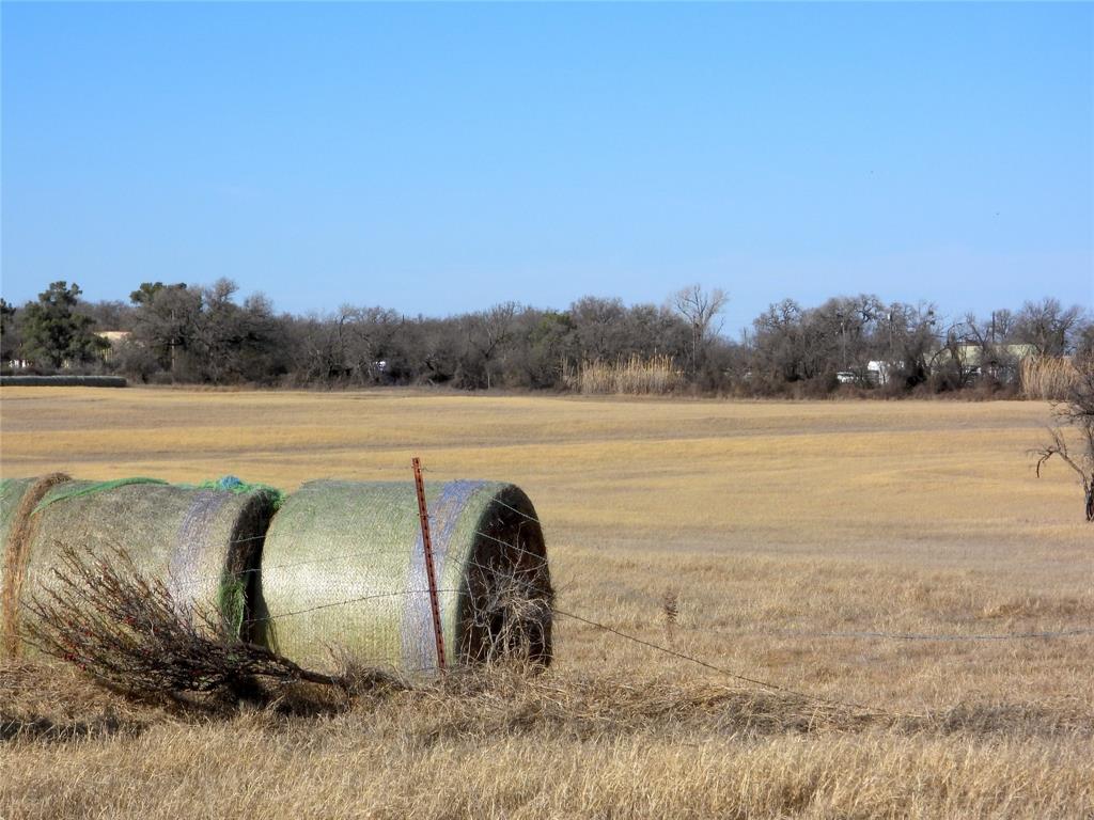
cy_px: 410
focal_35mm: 135
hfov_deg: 14.6
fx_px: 4267
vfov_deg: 11.0
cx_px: 547
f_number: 4.5
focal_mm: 24.3
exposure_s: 1/1600
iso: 100
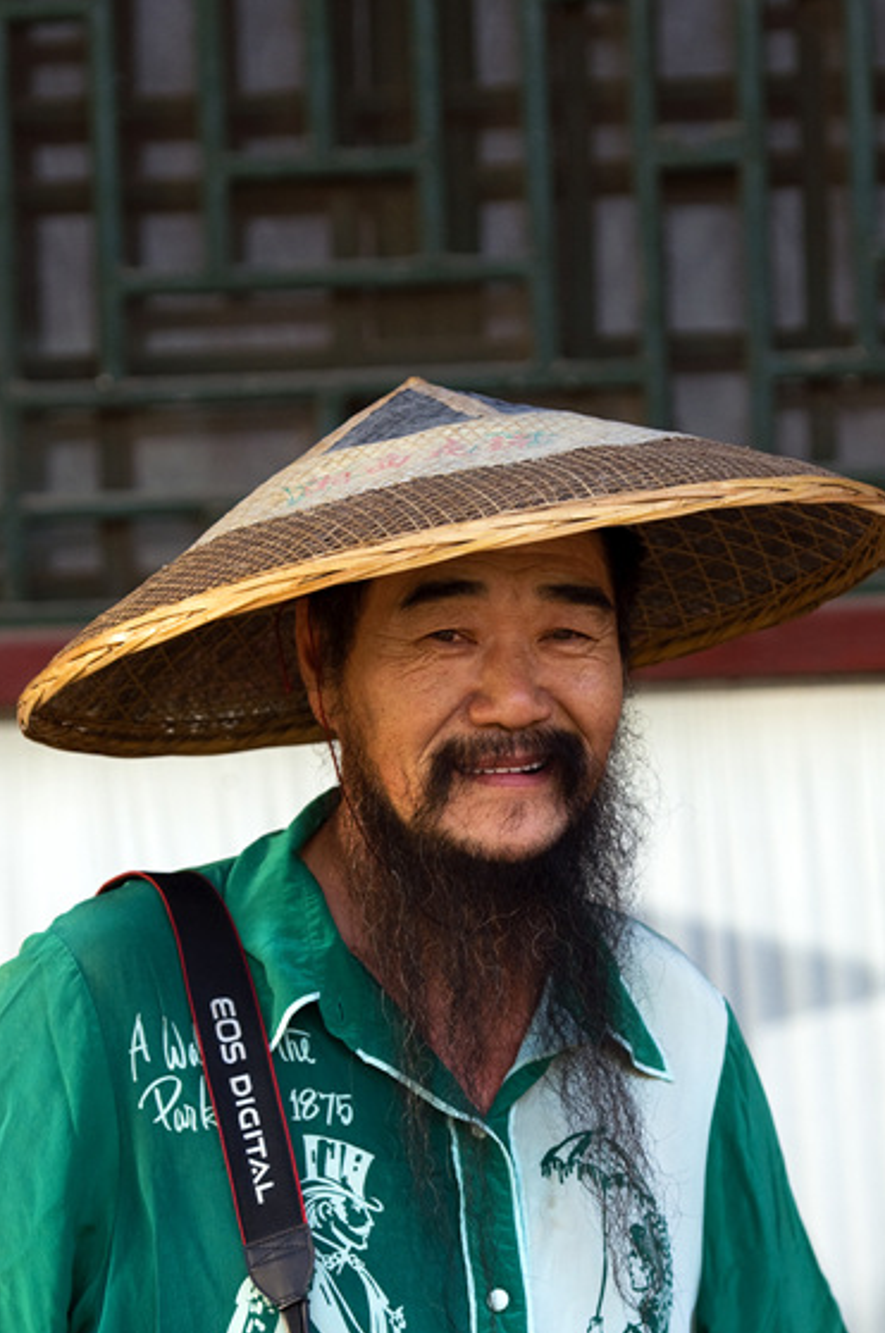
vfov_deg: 8.7
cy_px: 911
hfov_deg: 5.8
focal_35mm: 236
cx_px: 576
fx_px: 8729
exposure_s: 1/200
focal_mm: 110
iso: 200
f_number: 2.8
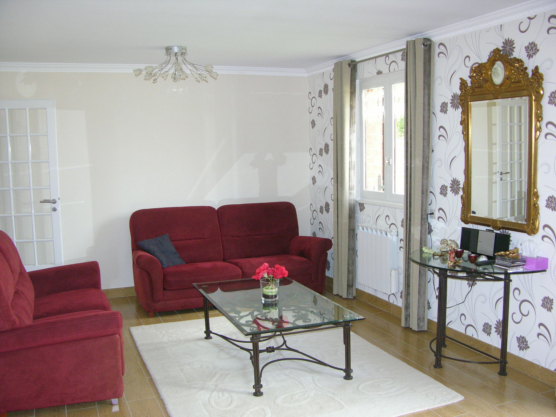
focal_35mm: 35
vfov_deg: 40.7
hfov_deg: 52.6
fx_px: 562
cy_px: 208
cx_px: 278
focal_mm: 8.9
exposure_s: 1/60.1
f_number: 2.8
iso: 200
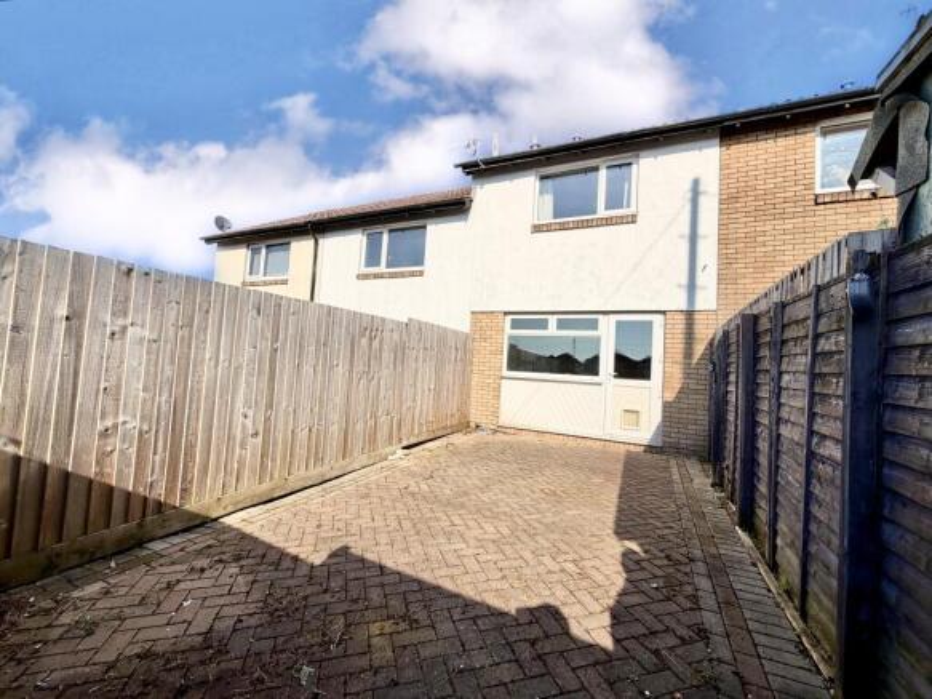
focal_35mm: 14
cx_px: 466
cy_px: 350
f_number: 2.2
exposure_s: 1/1167
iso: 20
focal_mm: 2.22
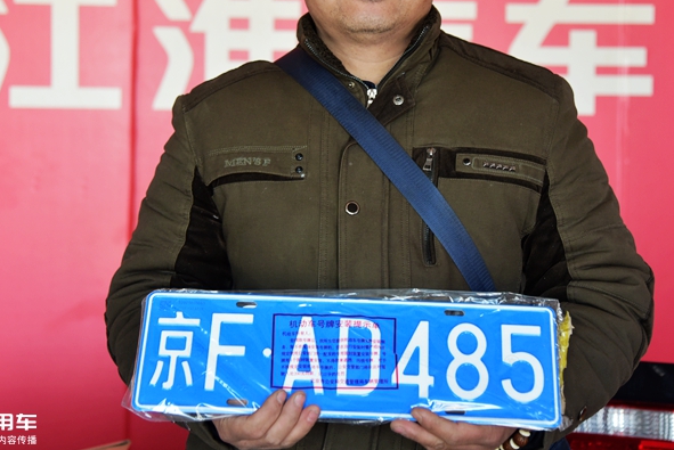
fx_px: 1536
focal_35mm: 82
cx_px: 344
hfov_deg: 24.7
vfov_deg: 16.6
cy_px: 139
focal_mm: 58
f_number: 4
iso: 1000
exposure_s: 1/125
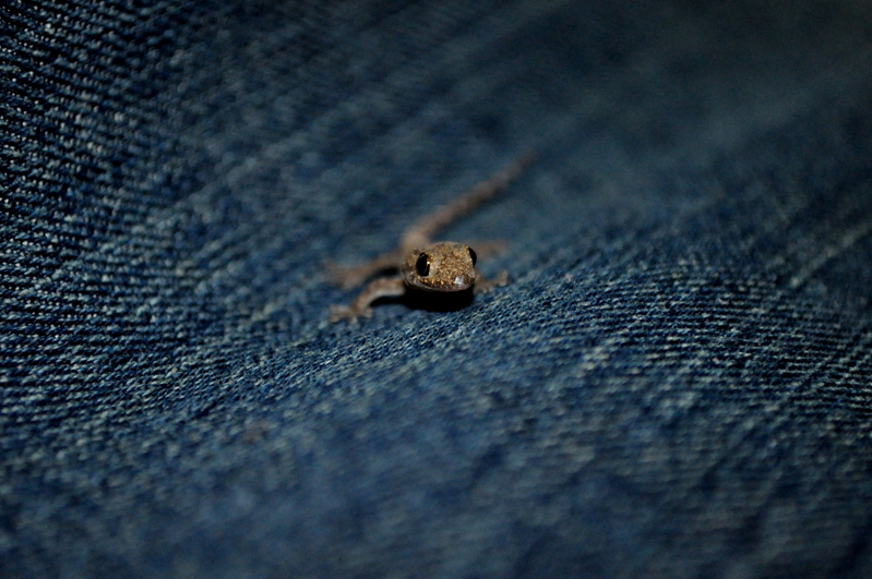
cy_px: 290
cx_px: 436
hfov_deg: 24.6
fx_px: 1996
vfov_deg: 16.5
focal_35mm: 82
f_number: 5.6
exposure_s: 1/60
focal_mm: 55
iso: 2500
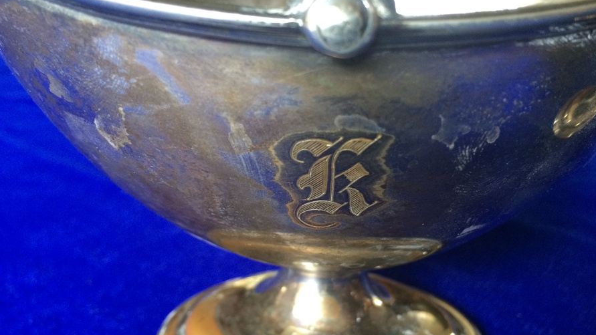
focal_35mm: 33
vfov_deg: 35.5
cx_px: 300
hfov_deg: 59.5
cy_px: 202
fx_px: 521
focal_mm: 4.12
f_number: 2.2
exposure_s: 1/30
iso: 160
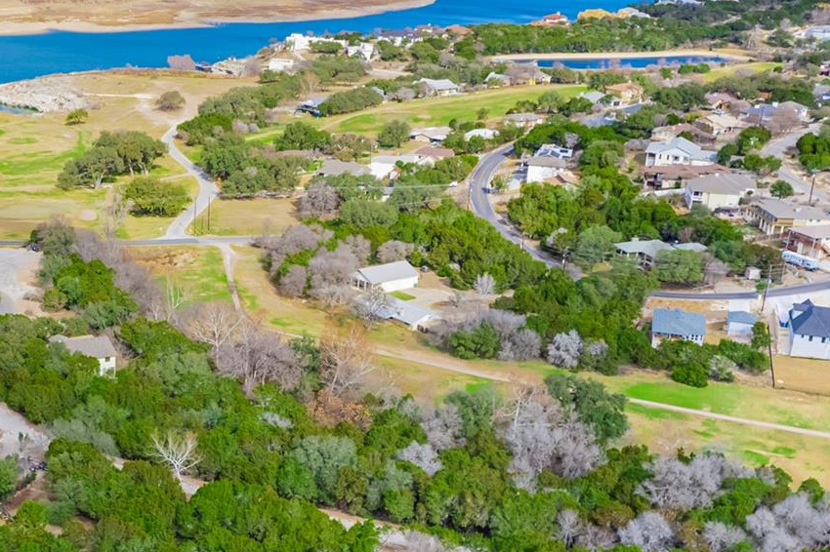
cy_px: 407
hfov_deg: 36.0
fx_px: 1221
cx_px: 137
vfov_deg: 25.2
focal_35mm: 53
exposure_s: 1/2000
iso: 150
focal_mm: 8.38
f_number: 2.8
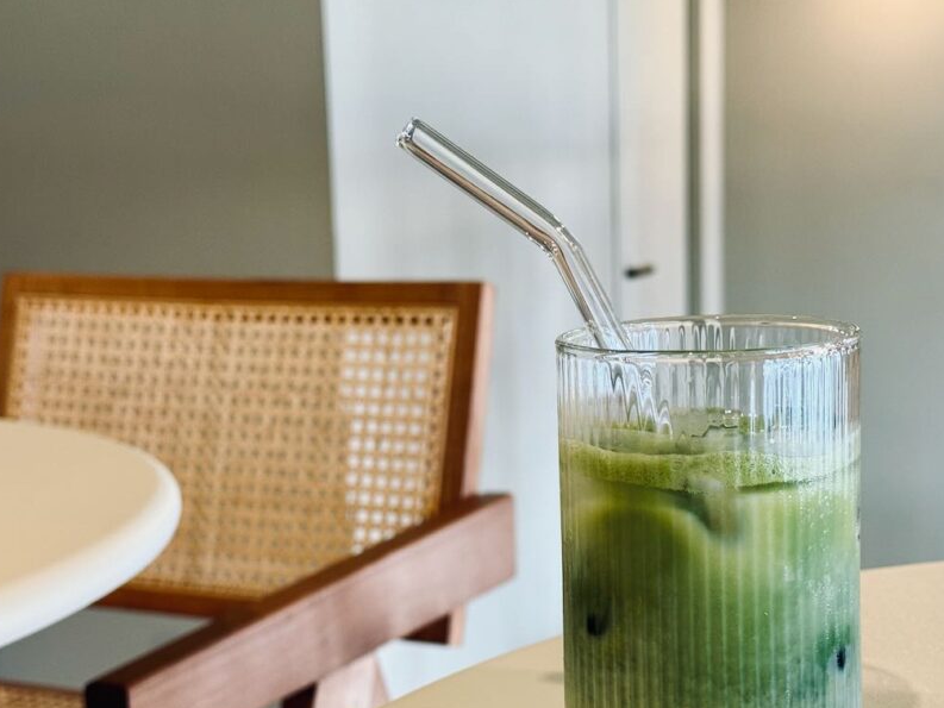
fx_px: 1691
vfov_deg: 23.6
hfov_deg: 31.2
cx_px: 479
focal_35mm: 62
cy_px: 453
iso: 100
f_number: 1.78
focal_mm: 6.76
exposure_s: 1/50
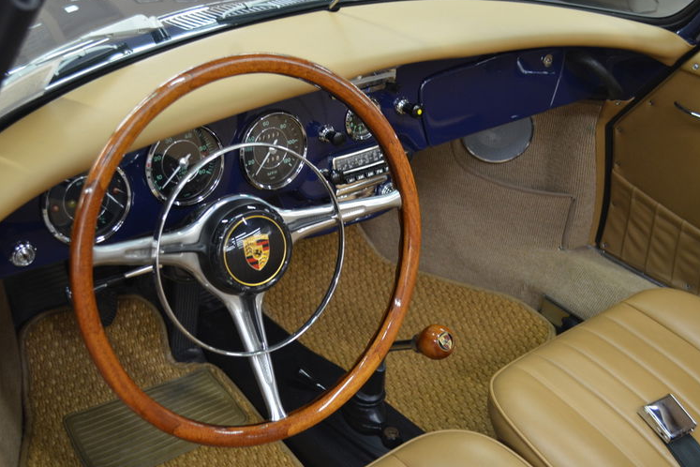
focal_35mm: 40
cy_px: 233
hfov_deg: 48.5
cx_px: 344
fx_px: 778
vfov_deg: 33.4
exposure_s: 1/30
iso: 800
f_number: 4.2
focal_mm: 26
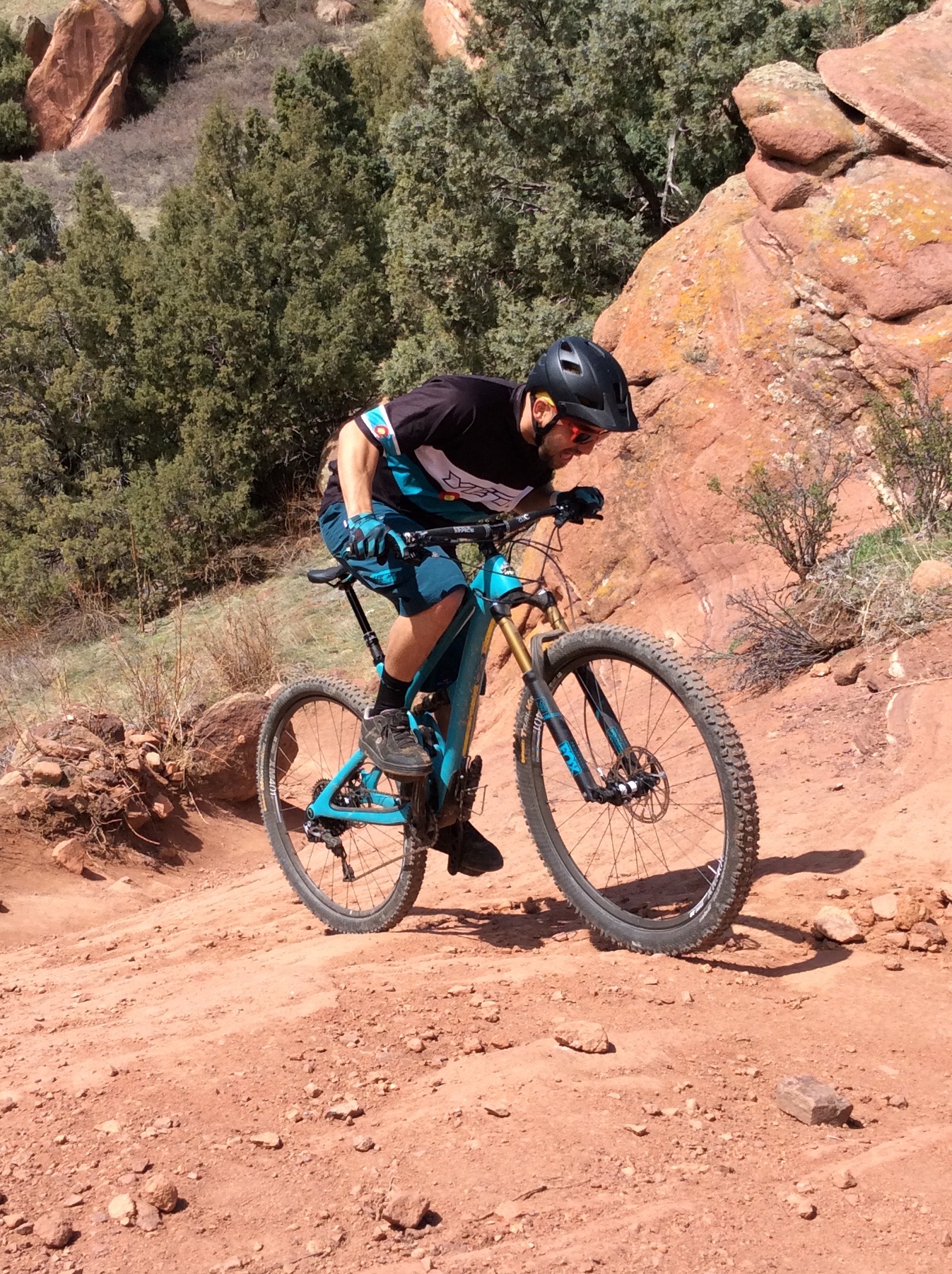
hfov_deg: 31.4
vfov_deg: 41.3
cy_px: 598
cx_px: 419
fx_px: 1691
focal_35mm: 46
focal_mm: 3.3
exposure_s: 1/907
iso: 32
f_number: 2.4
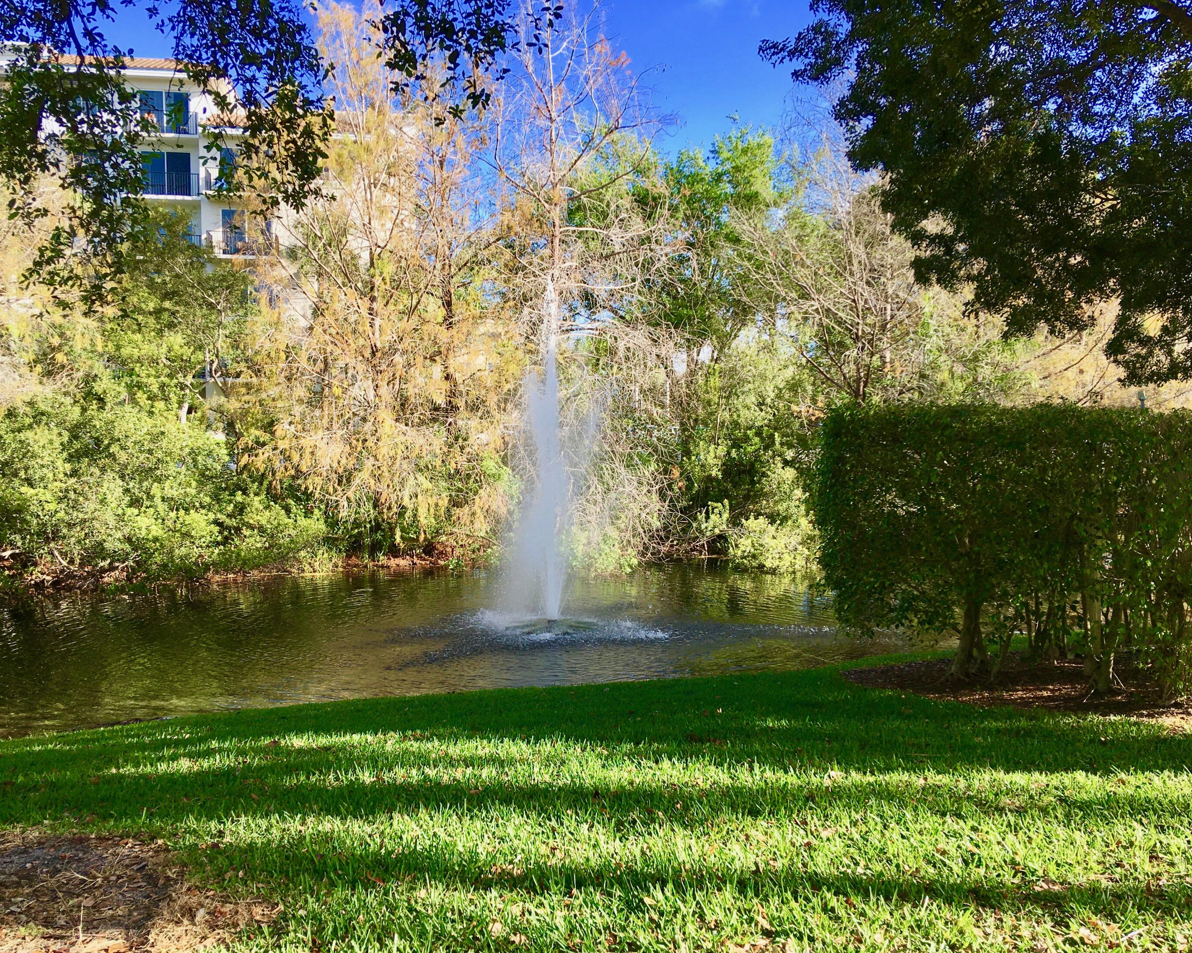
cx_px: 559
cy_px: 487
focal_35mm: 31
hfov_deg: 57.1
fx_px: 1094
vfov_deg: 47.1
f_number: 2.2
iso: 25
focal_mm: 4.15
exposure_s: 1/478
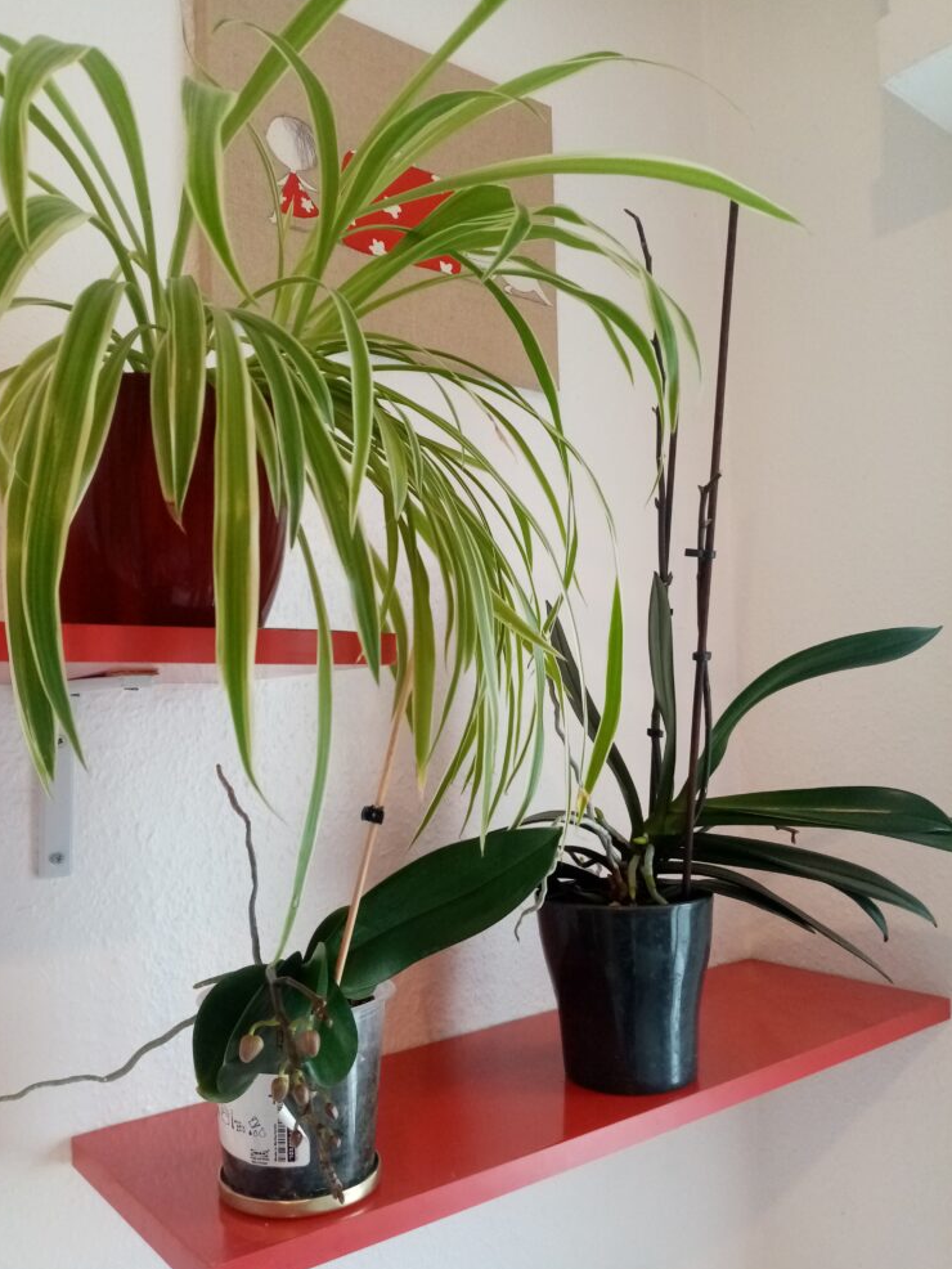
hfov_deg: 51.4
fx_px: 990
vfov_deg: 65.3
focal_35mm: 27
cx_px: 461
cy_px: 650
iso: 276
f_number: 1.8
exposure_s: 1/33.3
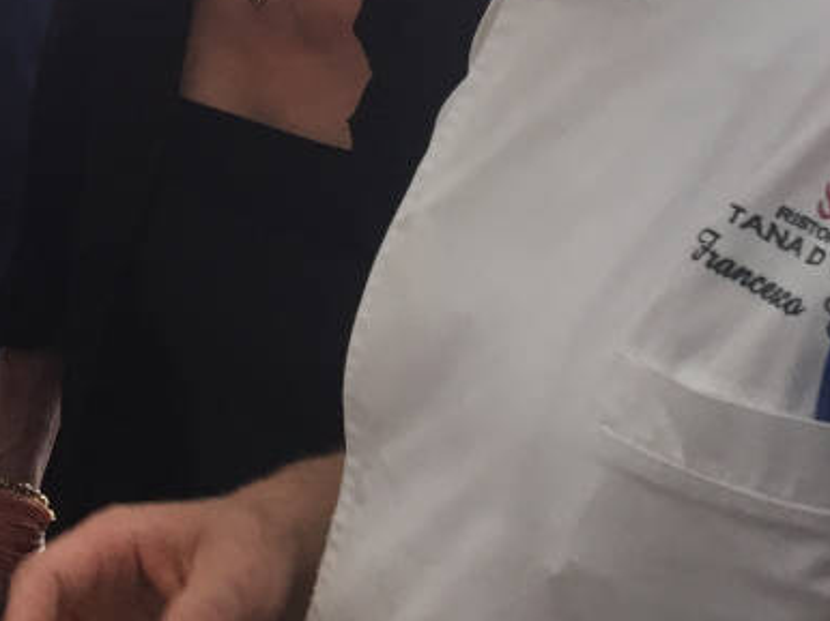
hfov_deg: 24.2
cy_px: -153
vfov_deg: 18.0
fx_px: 1845
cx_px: -6
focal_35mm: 77
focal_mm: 4.15
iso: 50
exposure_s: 1/33
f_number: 2.2
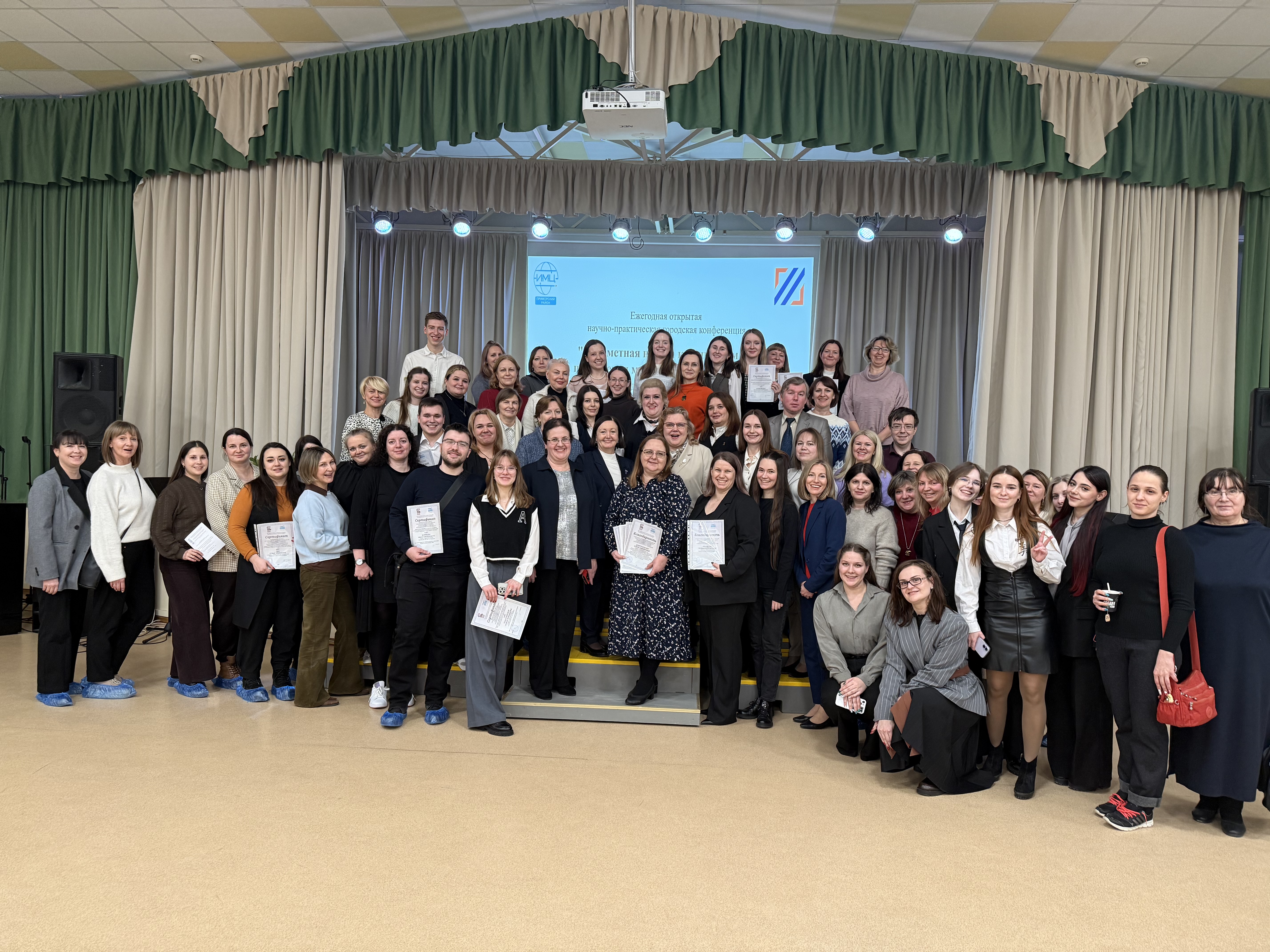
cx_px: 635
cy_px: 476
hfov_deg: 71.6
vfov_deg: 56.8
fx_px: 881
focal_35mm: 24
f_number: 1.78
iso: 250
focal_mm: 6.76
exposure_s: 1/50
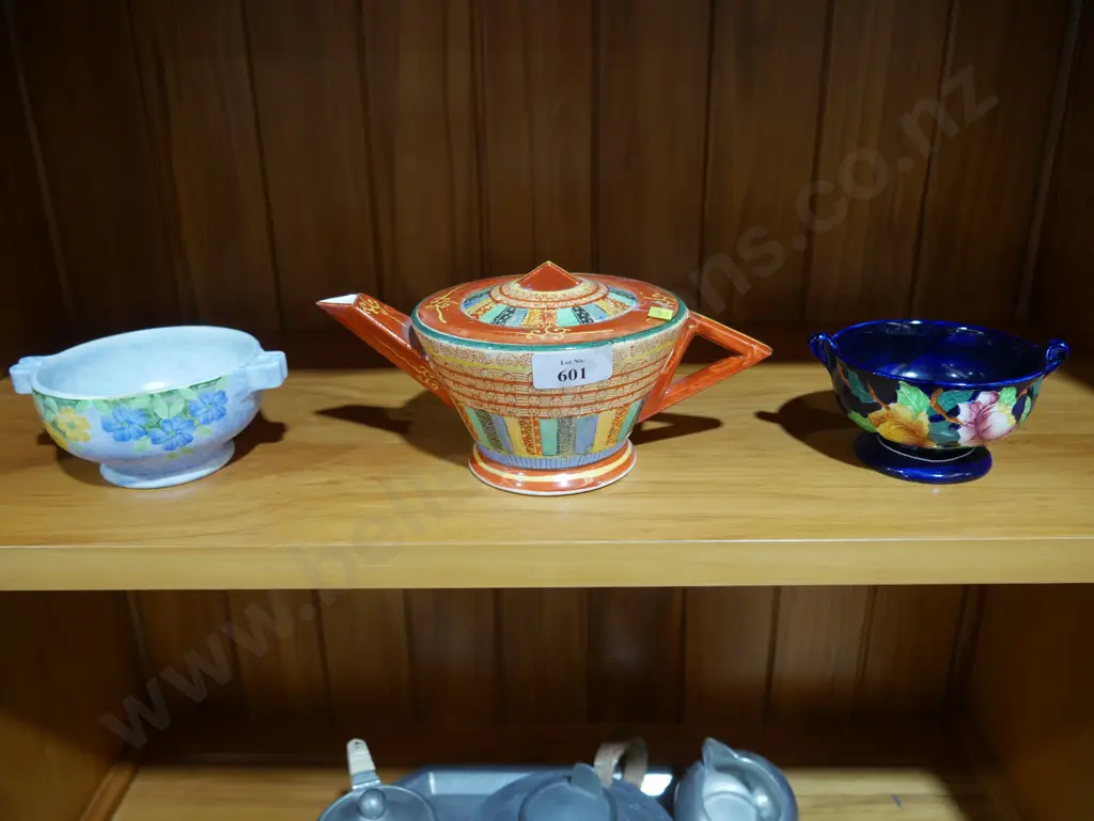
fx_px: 885
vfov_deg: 49.8
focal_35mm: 28
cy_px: 410
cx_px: 547
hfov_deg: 63.4
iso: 500
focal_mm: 14
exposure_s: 1/60
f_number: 3.5
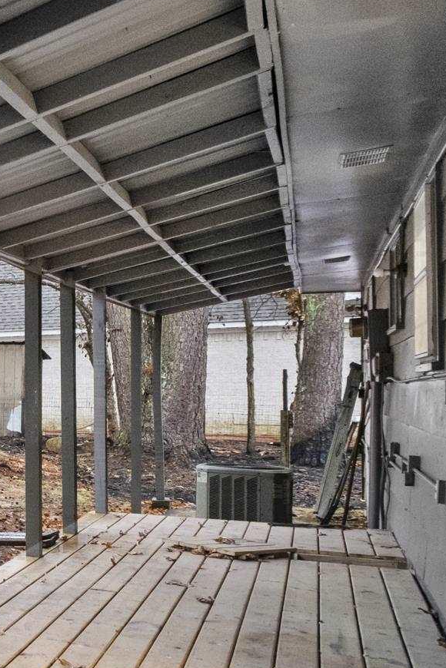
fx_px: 855
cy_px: 382
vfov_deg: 42.6
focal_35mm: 46
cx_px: -416
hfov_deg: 19.3
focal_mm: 10.5
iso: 800
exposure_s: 1.5
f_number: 8
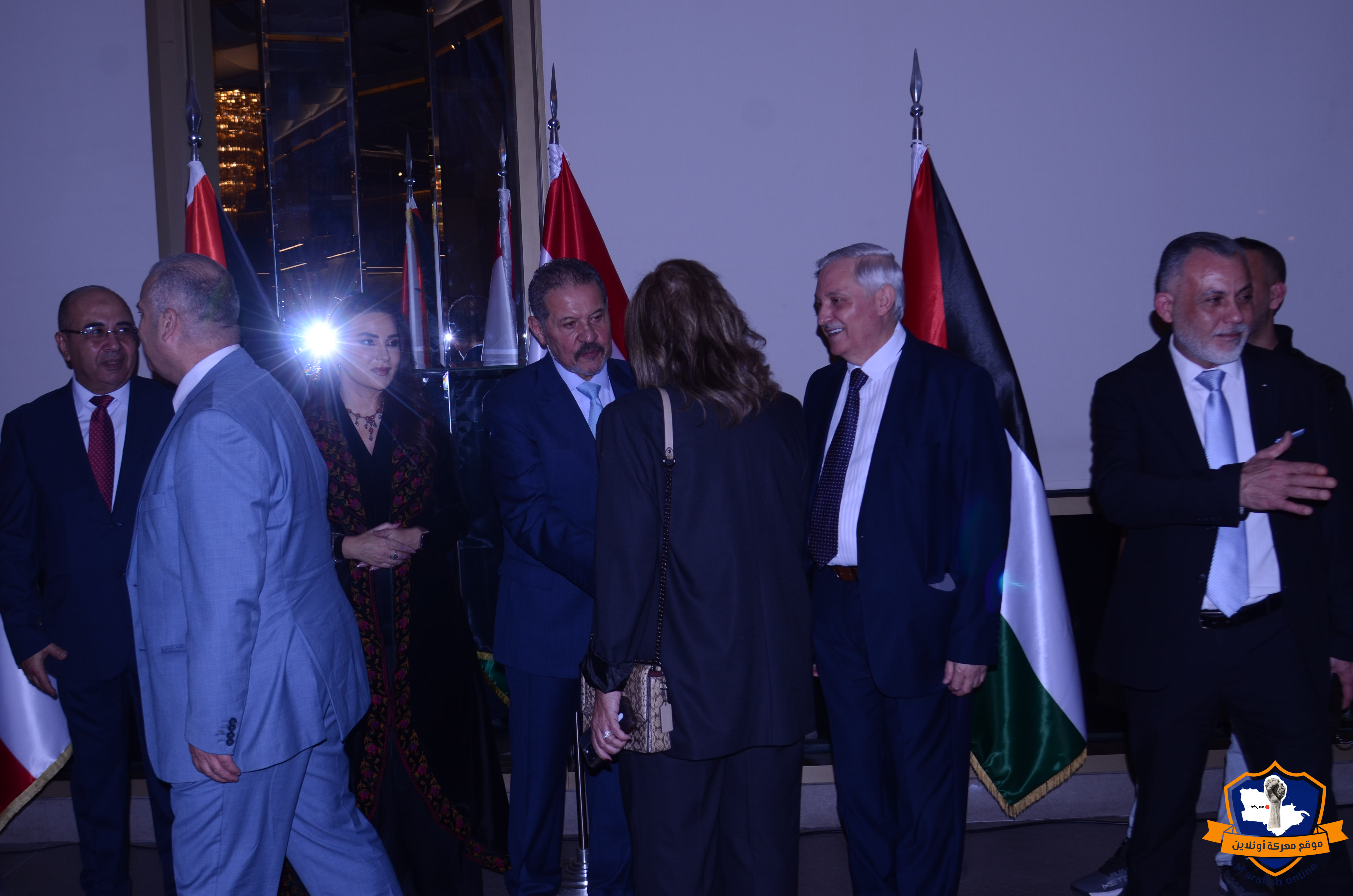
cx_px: 676
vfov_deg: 36.7
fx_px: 1350
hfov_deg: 53.2
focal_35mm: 36
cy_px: 448
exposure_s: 1/200
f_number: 4.5
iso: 125
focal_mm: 24
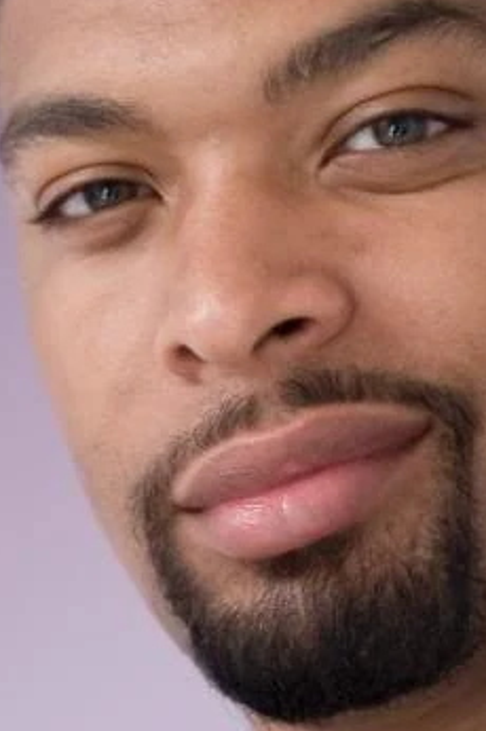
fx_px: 5744
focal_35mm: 283
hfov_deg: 4.8
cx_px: 387
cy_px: 530
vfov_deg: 7.3
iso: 800
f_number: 2
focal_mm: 85
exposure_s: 1/30
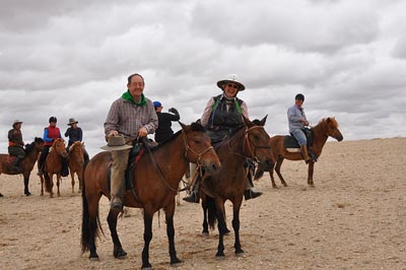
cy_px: 135
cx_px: 203
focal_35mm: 48
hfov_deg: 41.1
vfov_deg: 28.0
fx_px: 541
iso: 200
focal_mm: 32
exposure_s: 1/200
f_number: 14
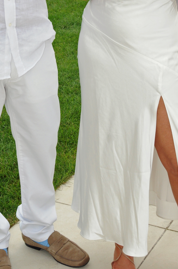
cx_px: 63
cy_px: 35
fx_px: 721
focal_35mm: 97
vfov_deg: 20.7
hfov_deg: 14.0
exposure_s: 1/250
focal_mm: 32
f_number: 8
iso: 500
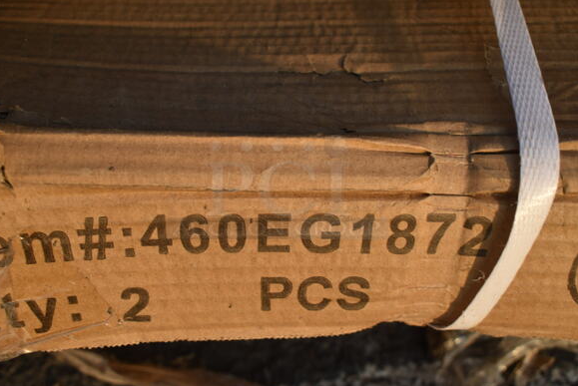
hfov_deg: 48.9
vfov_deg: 33.8
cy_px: 187
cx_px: 278
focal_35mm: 40
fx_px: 635
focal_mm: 25
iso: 100
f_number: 6.3
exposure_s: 1/160
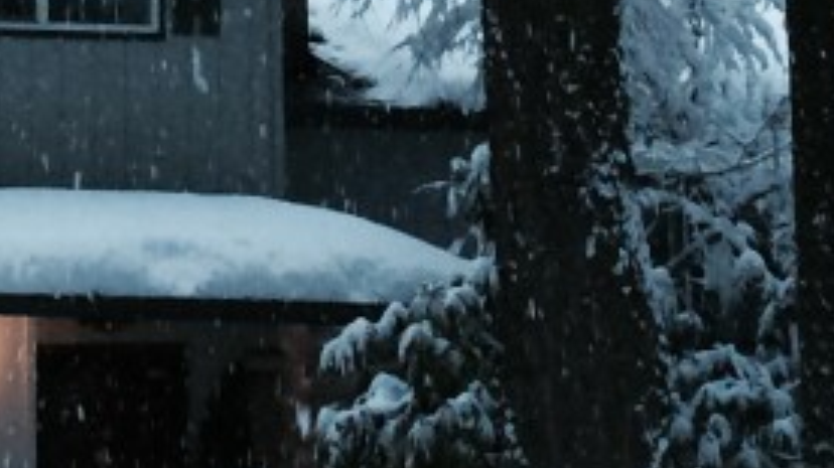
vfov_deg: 6.6
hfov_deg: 12.5
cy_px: -814
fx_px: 3802
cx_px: 169
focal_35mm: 172
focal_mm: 4.15
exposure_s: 1/30
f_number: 2.2
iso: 40
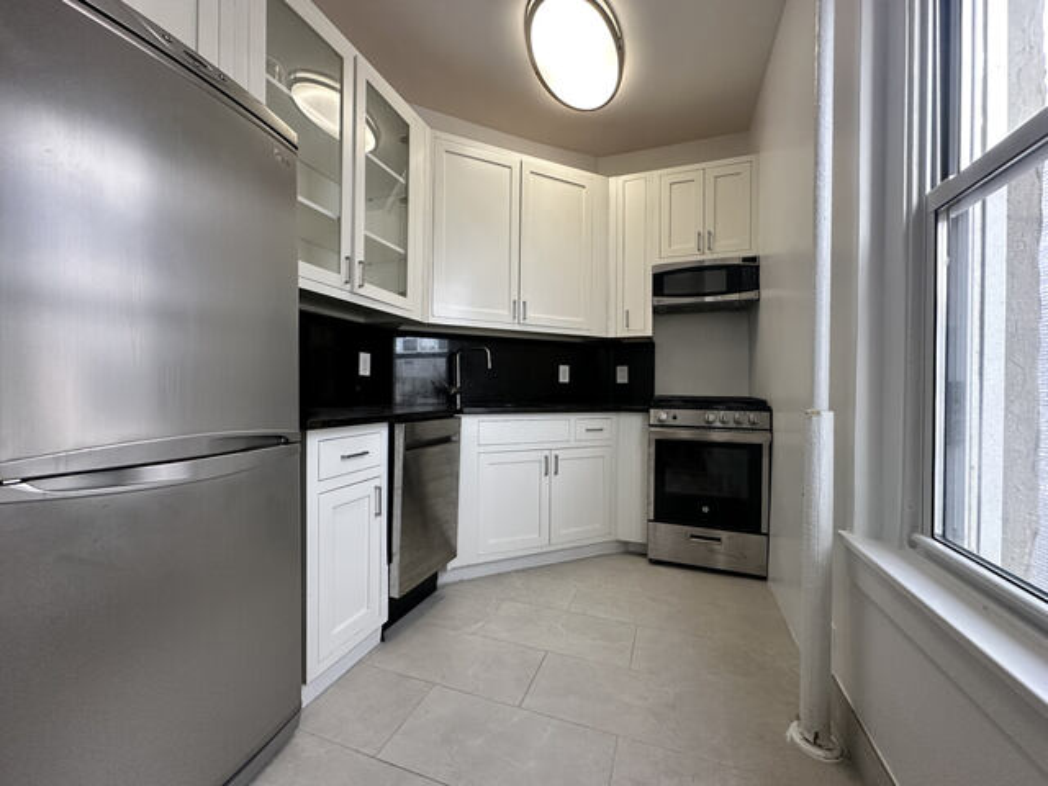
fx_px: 424
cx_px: 524
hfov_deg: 102.1
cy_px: 393
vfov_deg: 85.7
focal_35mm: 14
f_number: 2.2
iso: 250
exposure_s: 1/120
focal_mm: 2.22
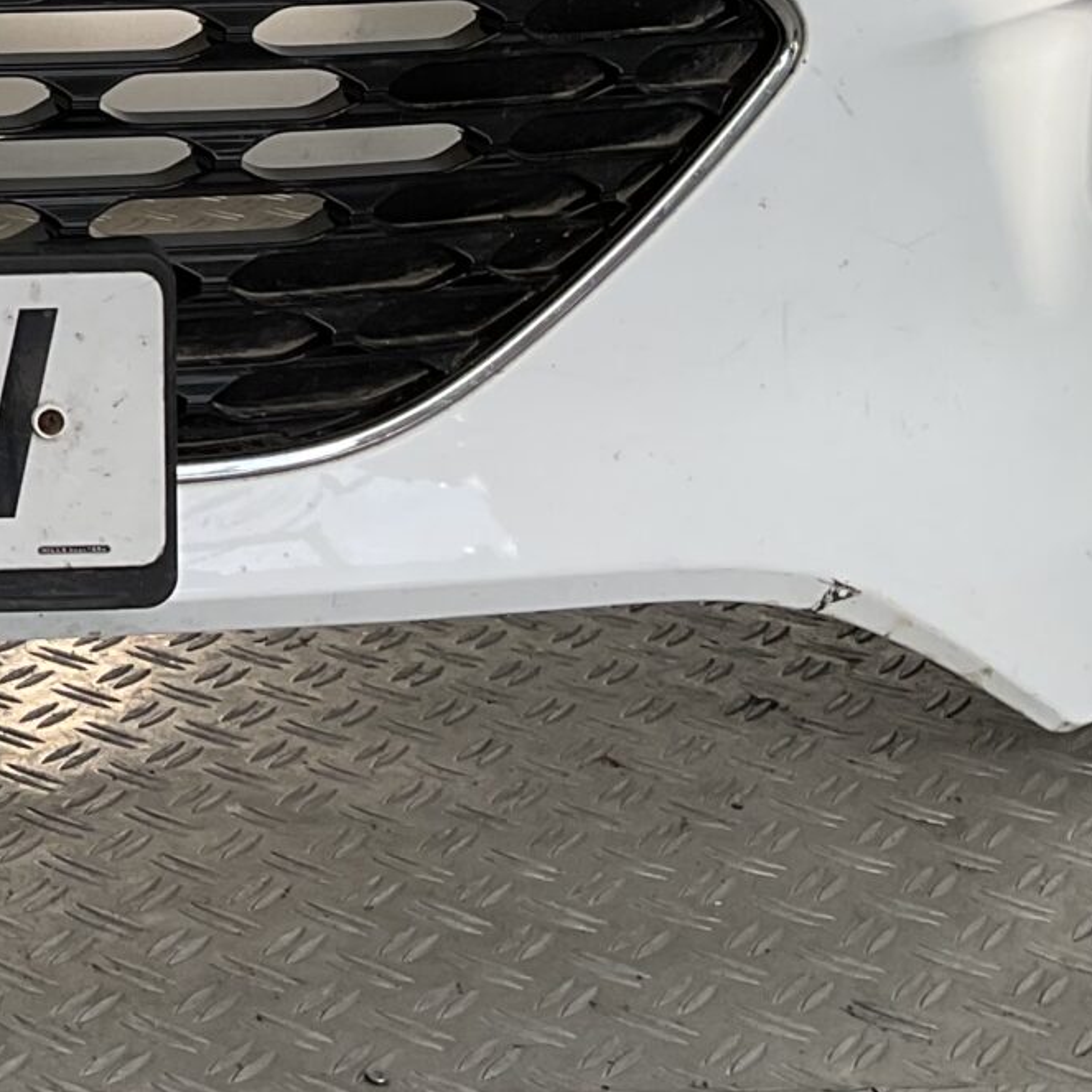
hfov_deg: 15.8
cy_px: -117
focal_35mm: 99
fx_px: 3533
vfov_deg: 17.0
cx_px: -639
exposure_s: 1/355
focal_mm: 3
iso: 16
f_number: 1.8
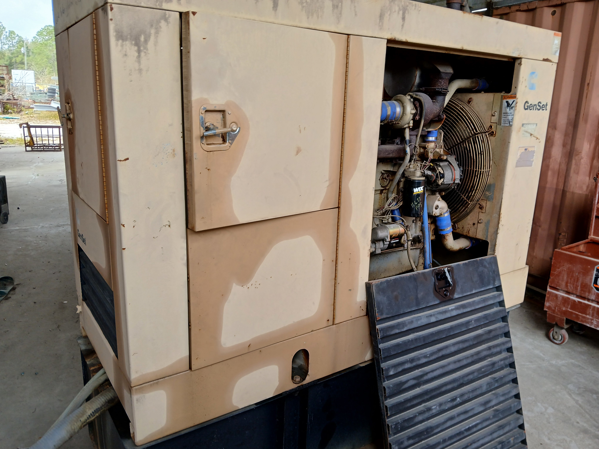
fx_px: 450
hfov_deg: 67.3
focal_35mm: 26
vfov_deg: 53.1
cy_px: 224
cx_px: 300
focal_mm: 3.98
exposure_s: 1/120
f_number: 1.8
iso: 40
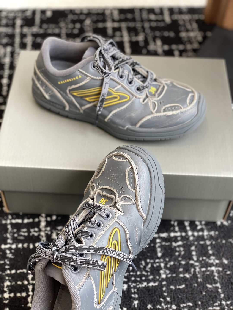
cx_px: 116
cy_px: 155
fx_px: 467
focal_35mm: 52
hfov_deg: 28.0
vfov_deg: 36.8
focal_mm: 6
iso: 40
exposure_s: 1/122
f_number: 2
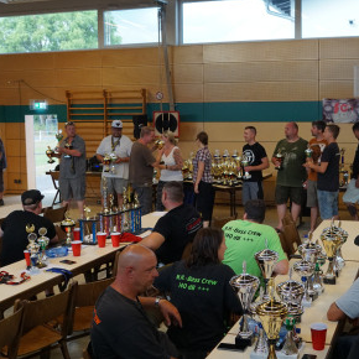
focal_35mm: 44
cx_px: 254
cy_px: 155
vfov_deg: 38.3
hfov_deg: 37.7
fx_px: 516
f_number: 4
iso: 1000
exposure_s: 1/160
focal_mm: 20
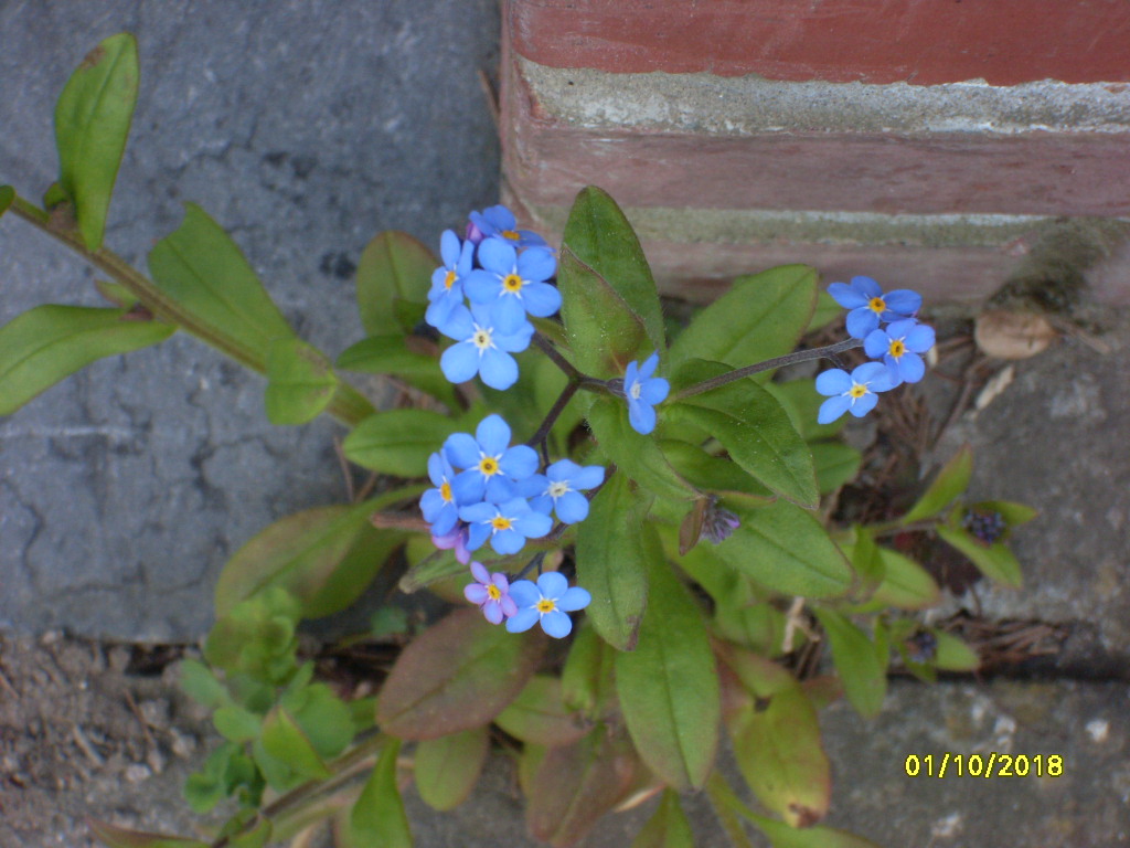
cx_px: 565
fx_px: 3721
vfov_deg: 13.0
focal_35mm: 114
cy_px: 424
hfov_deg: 17.3
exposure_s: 1/90
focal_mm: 18.9
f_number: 5.6
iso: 160
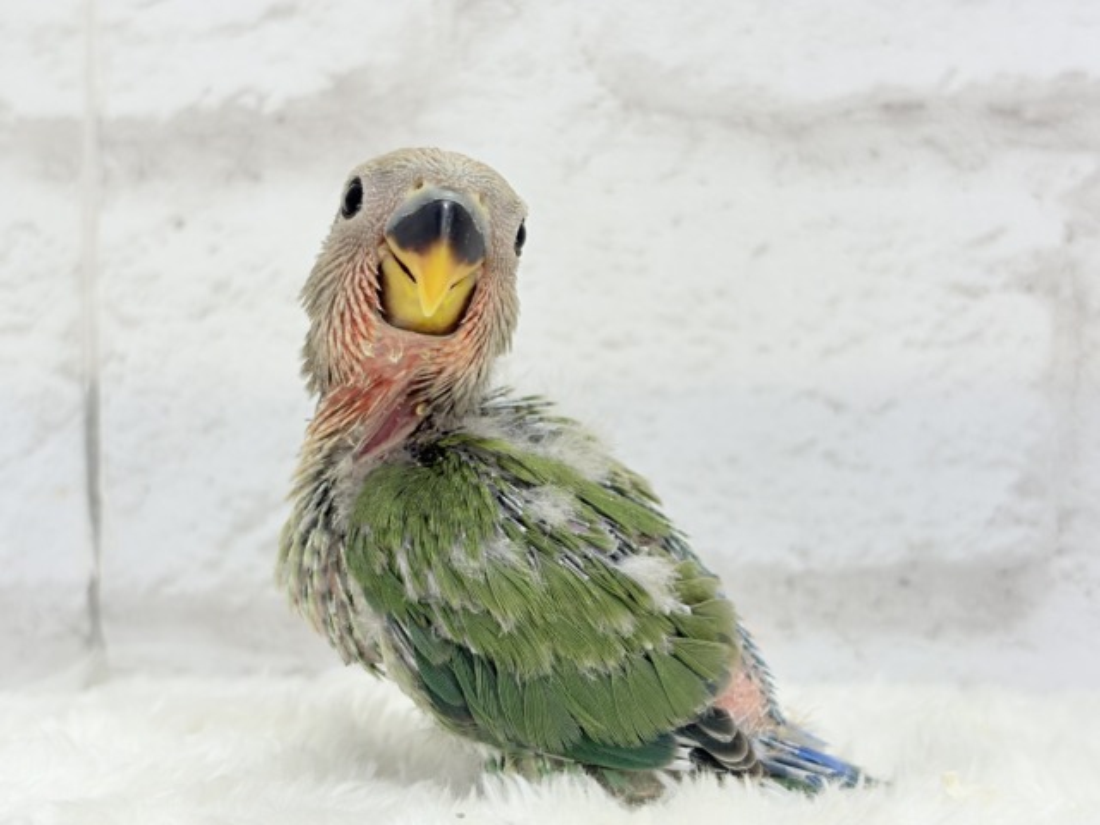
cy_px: 412
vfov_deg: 28.0
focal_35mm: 52
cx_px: 550
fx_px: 1652
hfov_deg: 36.8
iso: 40
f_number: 1.6
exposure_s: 1/50
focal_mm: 5.96
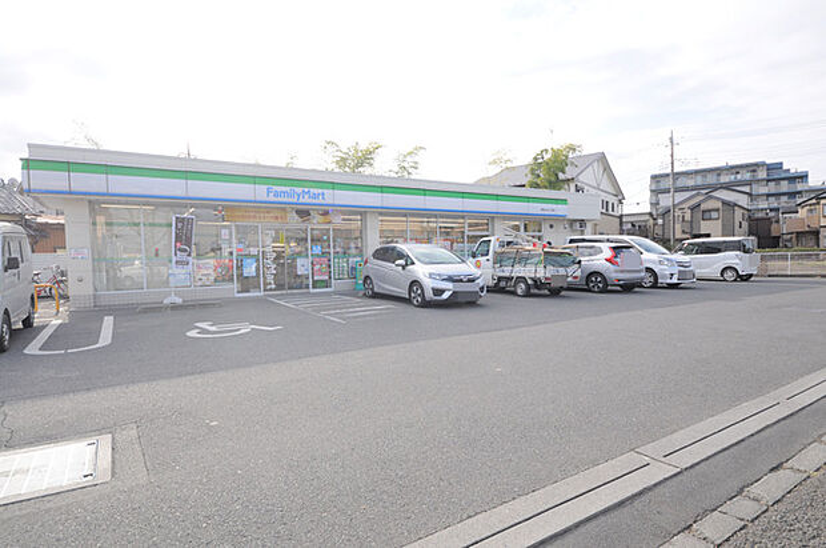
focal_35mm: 20
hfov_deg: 85.5
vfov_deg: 63.0
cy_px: 274
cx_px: 413
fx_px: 447
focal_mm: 13
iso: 200
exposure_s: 1/200
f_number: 7.1
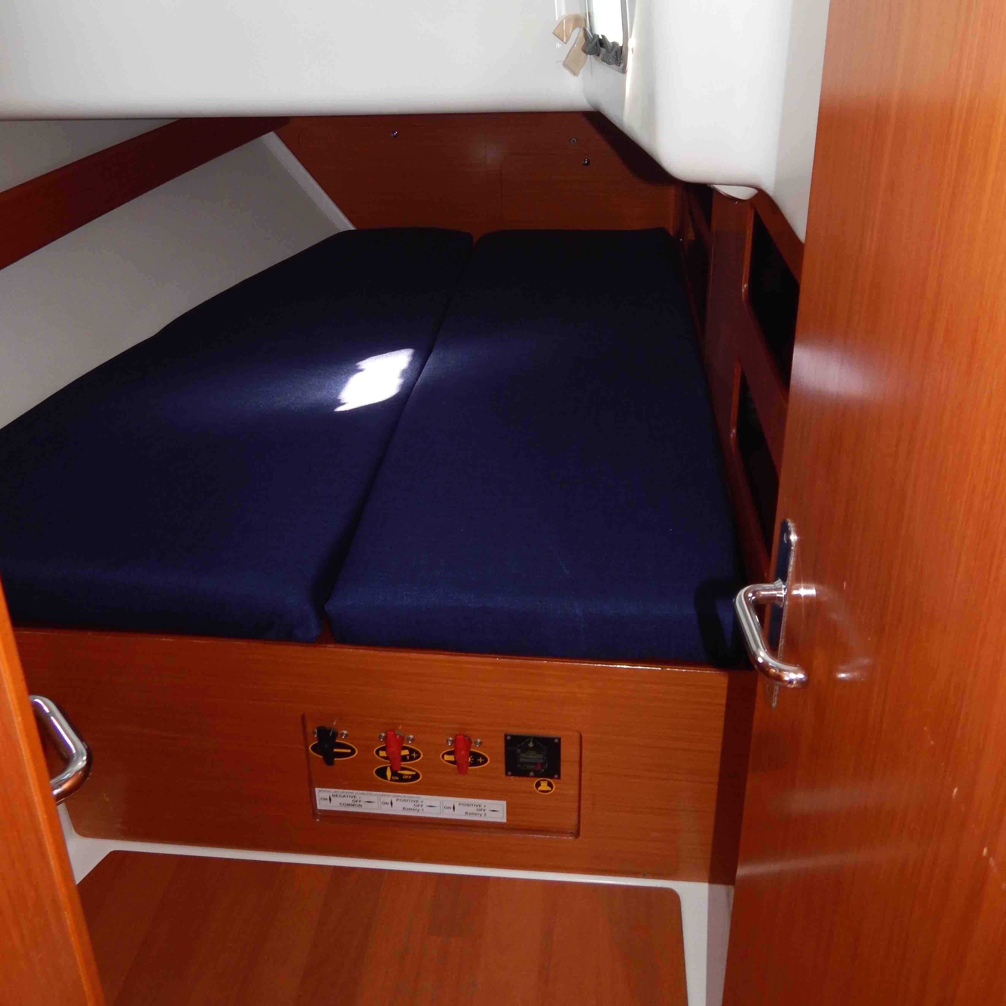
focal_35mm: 30
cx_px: 508
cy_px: 342
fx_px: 986
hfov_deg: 54.0
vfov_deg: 53.1
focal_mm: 4.5
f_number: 3.1
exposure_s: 1/30
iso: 200
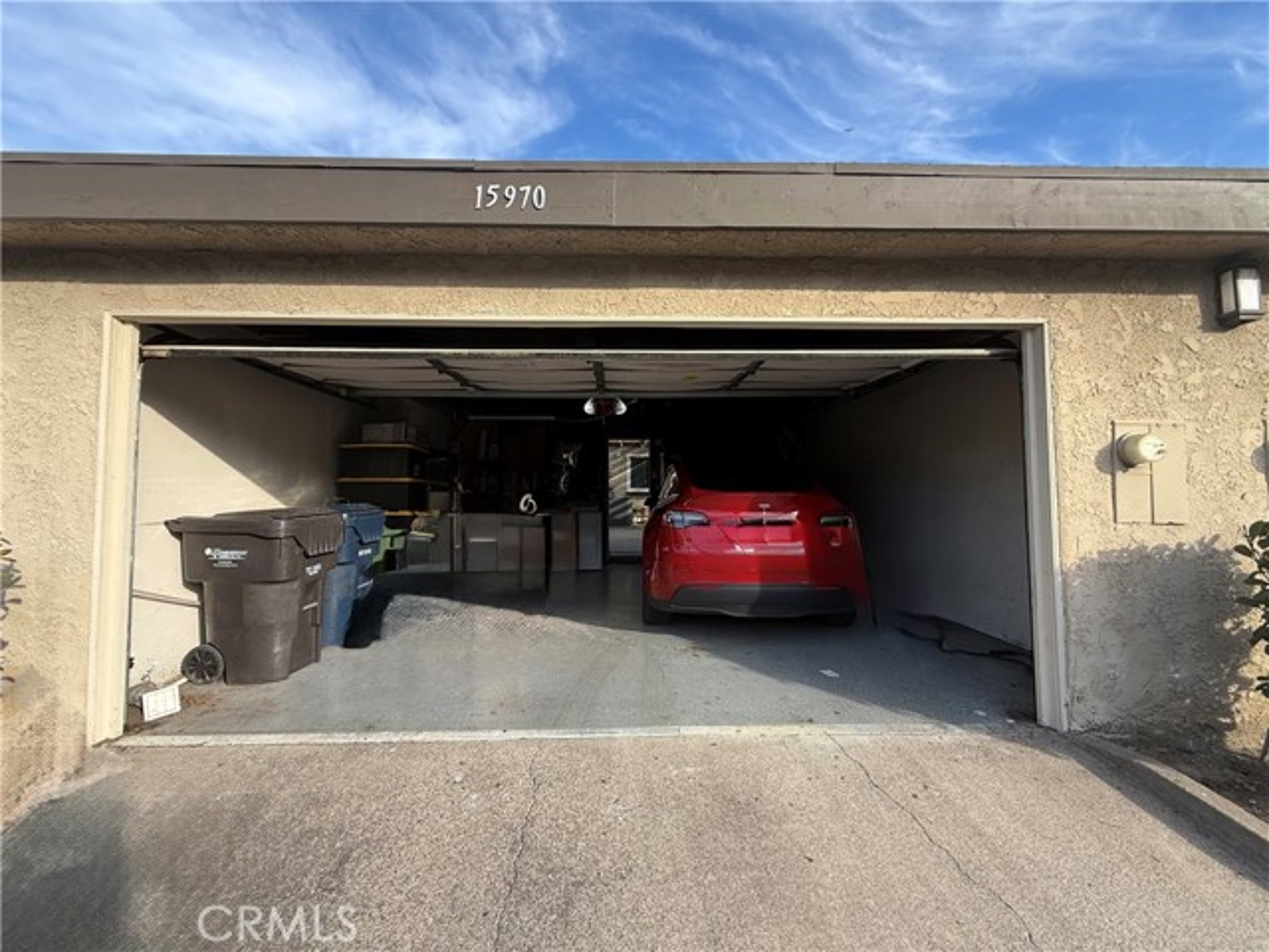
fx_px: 513
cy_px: 476
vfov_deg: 85.7
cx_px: 634
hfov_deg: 102.1
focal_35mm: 14
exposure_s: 1/307
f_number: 2.2
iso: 50
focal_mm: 2.22
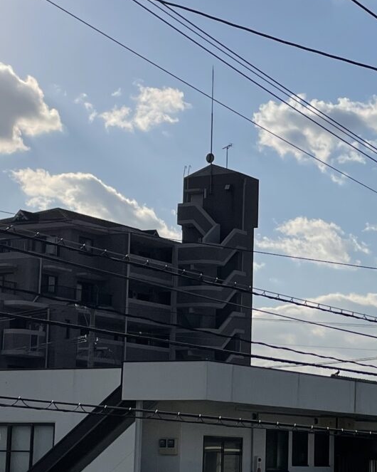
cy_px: 275
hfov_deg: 15.7
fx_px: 1367
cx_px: 262
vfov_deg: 19.6
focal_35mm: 98
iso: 32
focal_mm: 4.2
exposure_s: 1/14925
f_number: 1.6
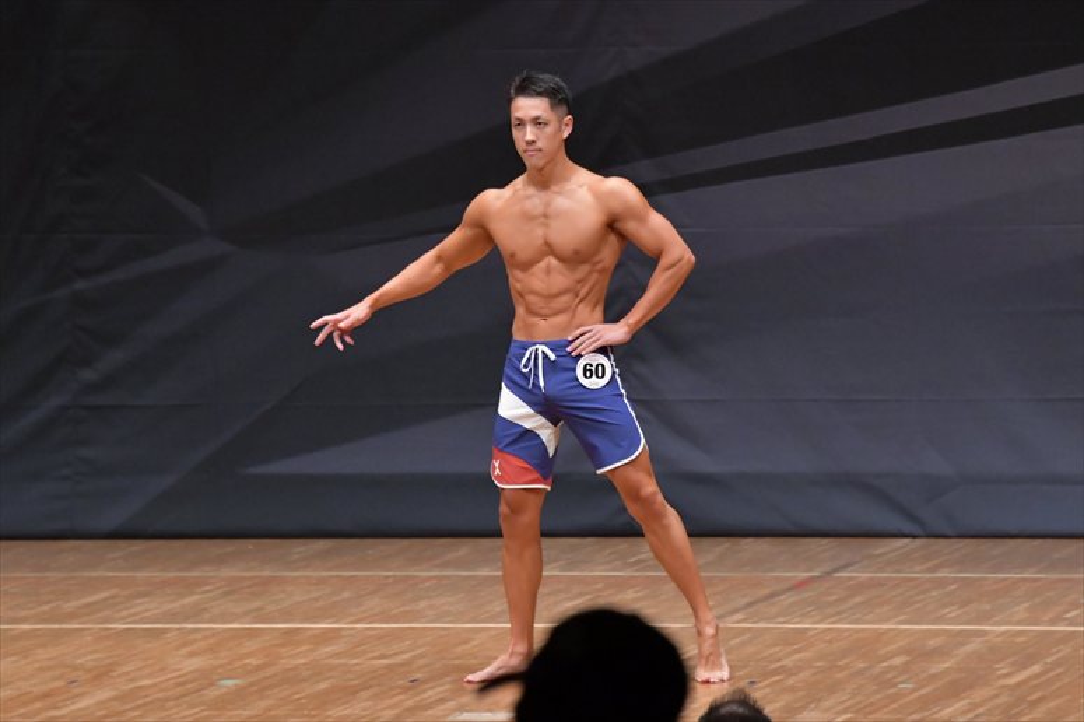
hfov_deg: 7.2
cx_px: 542
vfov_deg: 4.8
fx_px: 8578
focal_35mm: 285
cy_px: 361
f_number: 5.6
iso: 6400
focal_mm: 190
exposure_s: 1/400
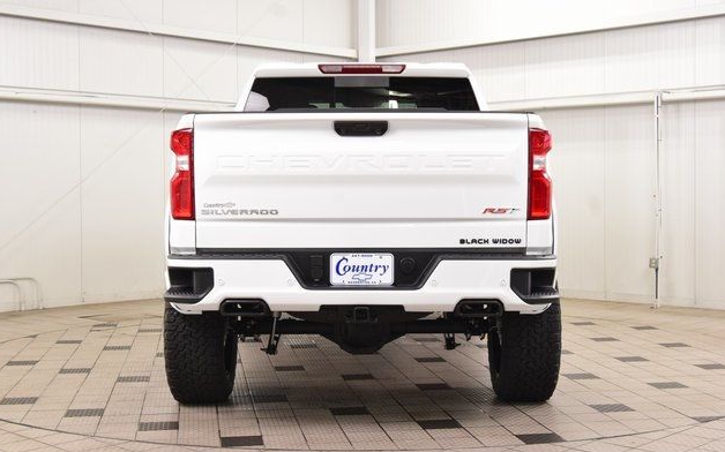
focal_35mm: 53
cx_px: 362
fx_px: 1047
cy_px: 228
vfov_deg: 24.4
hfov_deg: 38.2
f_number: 8
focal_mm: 34
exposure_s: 1/60
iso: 1600
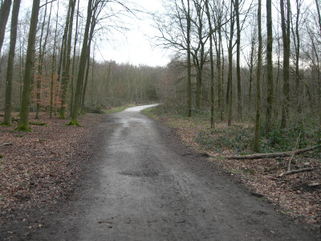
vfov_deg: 37.7
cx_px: 160
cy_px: 120
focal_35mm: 38
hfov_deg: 49.0
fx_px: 352
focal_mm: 7.8
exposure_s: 1/87.3
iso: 50
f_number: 2.8
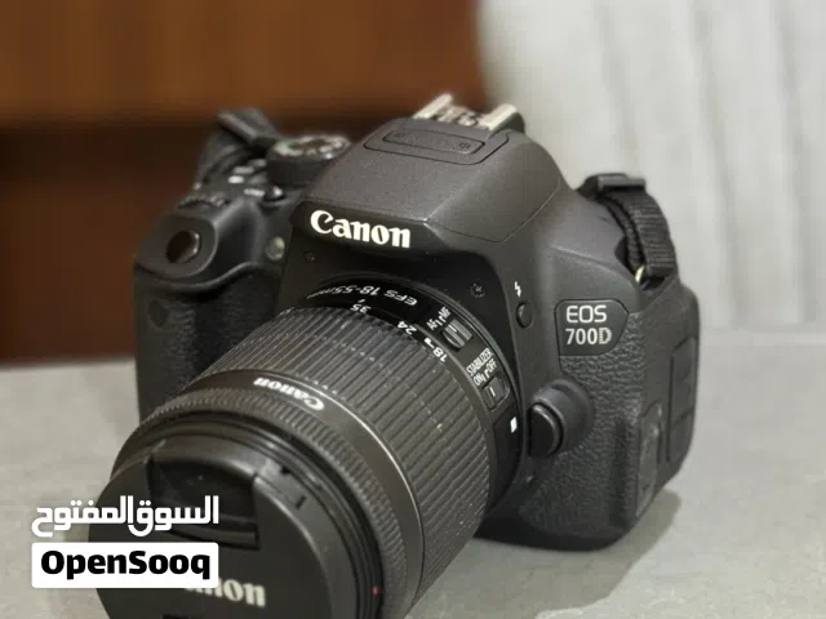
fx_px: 1145
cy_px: 310
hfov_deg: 39.7
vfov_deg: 30.3
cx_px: 413
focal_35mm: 48
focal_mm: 6.76
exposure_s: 1/50
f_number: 1.78
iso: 200
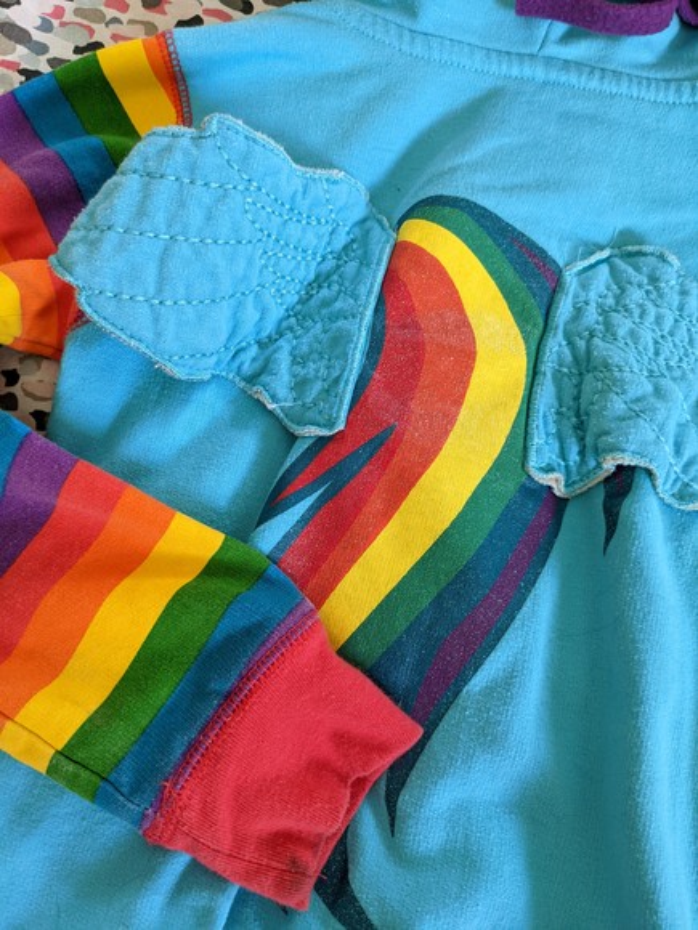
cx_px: 349
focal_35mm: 27
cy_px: 465
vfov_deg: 65.3
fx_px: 726
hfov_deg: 51.4
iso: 199
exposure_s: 1/40
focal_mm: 4.38
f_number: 1.73
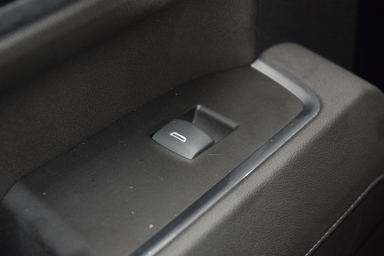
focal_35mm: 105
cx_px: 192
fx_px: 1120
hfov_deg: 19.5
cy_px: 128
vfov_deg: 13.0
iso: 2800
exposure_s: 1/50
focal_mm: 70
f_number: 4.5
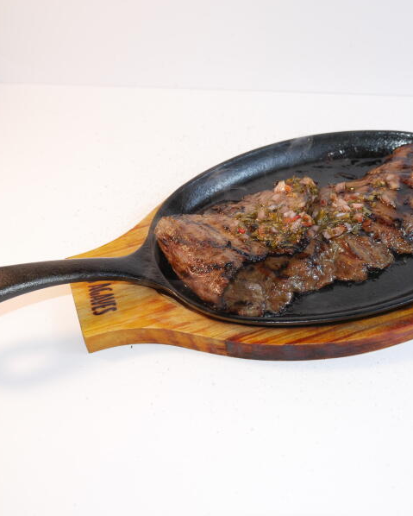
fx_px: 718
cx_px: 266
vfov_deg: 39.5
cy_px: 258
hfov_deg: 31.9
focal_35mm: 47
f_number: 3.5
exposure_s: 1/160
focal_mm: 18
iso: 200
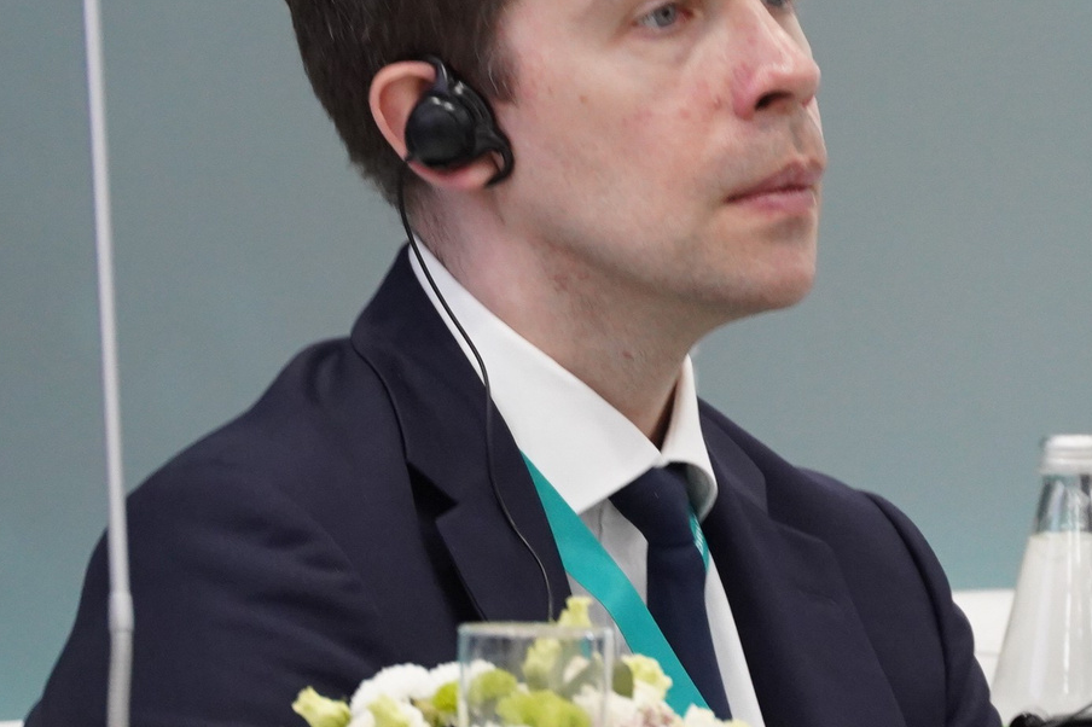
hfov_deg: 2.4
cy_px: 338
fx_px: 25773
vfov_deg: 1.6
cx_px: 604
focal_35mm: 850
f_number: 6.3
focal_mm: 300
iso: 3200
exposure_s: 1/125
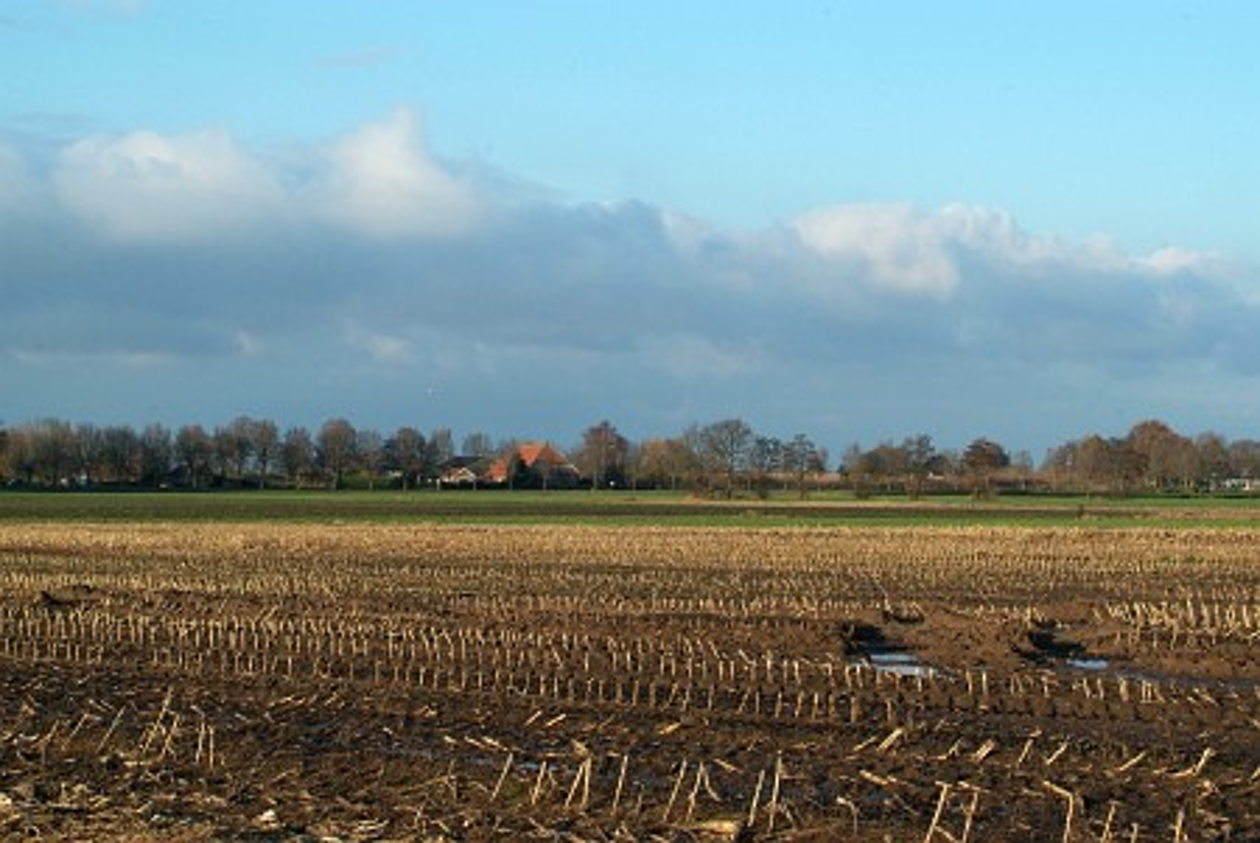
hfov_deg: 28.0
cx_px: 630
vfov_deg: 19.0
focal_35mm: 72
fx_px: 2522
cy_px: 422
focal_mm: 48
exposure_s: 1/500
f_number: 9.5
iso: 400
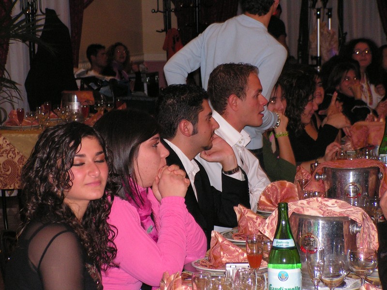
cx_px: 194
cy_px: 145
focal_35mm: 118
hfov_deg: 16.7
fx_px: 1319
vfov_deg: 12.6
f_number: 3.4
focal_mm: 19.8
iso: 200
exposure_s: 1/125
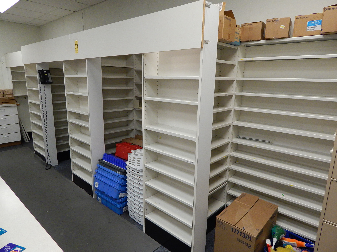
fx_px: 224
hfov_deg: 73.9
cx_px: 168
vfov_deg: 58.9
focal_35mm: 23
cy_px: 126
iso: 125
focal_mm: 4
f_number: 3
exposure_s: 1/40
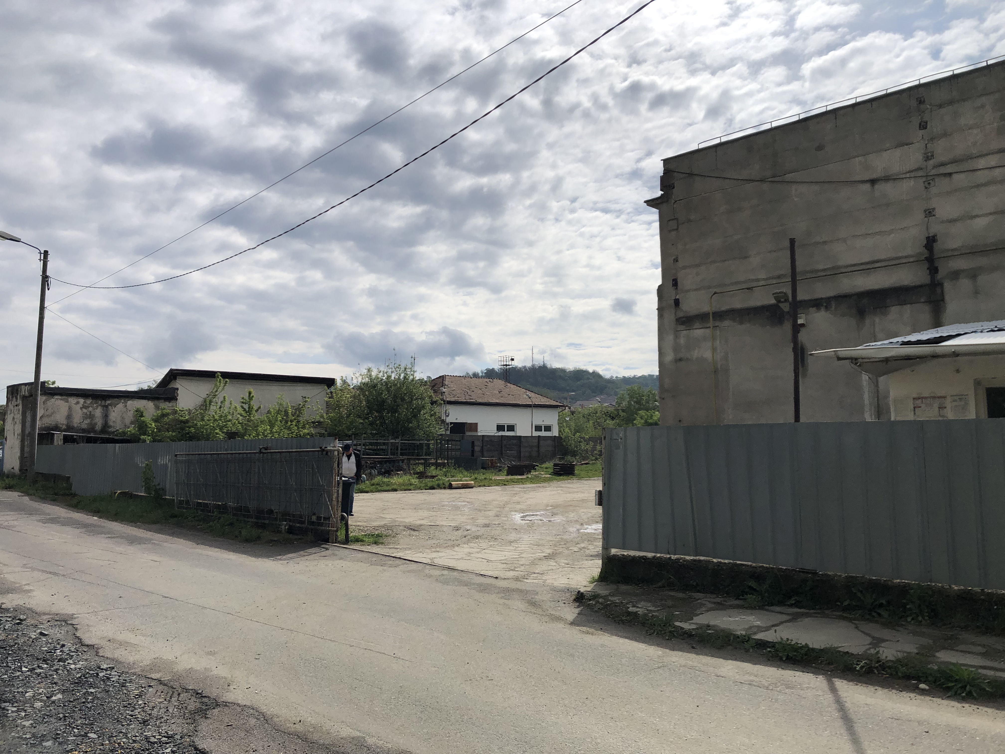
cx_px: 502
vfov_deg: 49.7
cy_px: 377
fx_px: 813
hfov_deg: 63.4
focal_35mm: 28
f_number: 1.8
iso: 20
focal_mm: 4
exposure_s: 1/6897
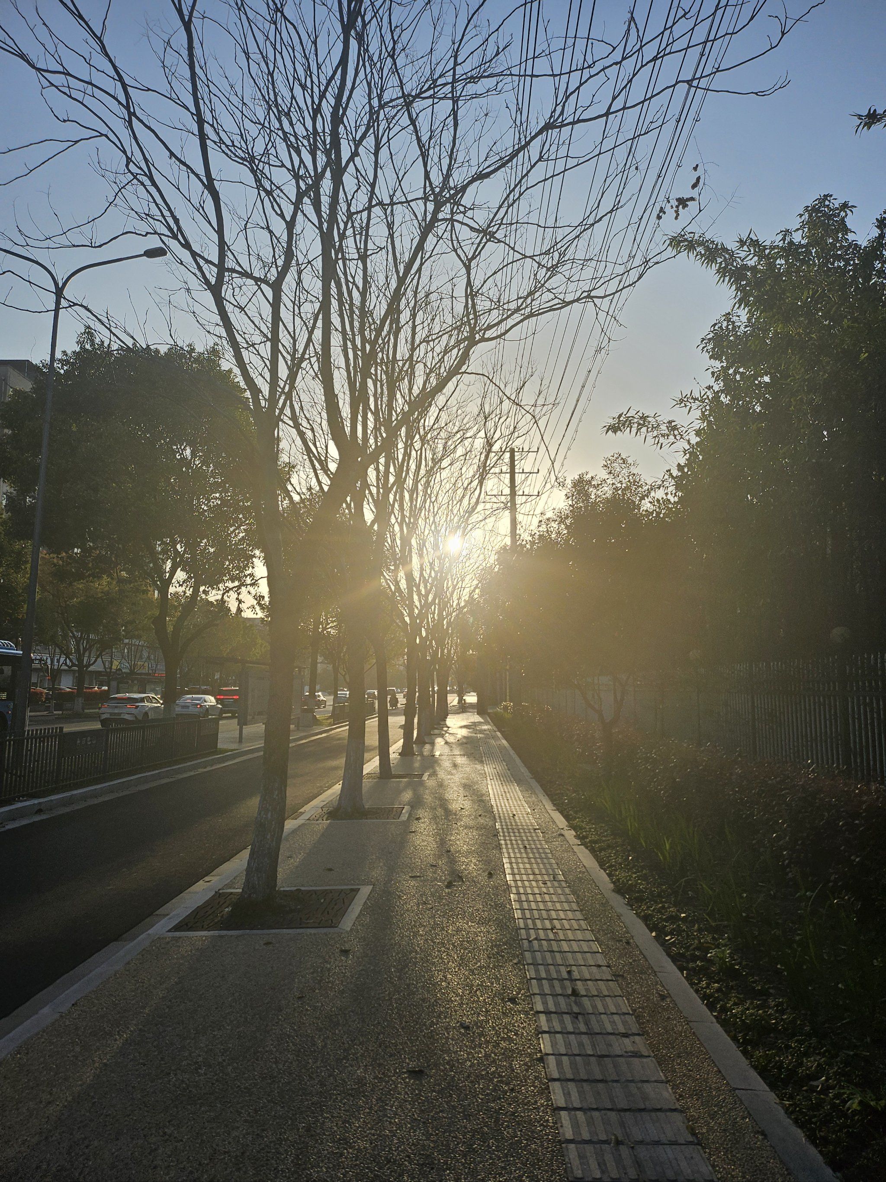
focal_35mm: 24
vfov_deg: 71.6
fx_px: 819
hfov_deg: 56.8
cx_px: 443
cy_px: 591
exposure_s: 1/5000
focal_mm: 5
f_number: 1.8
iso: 50
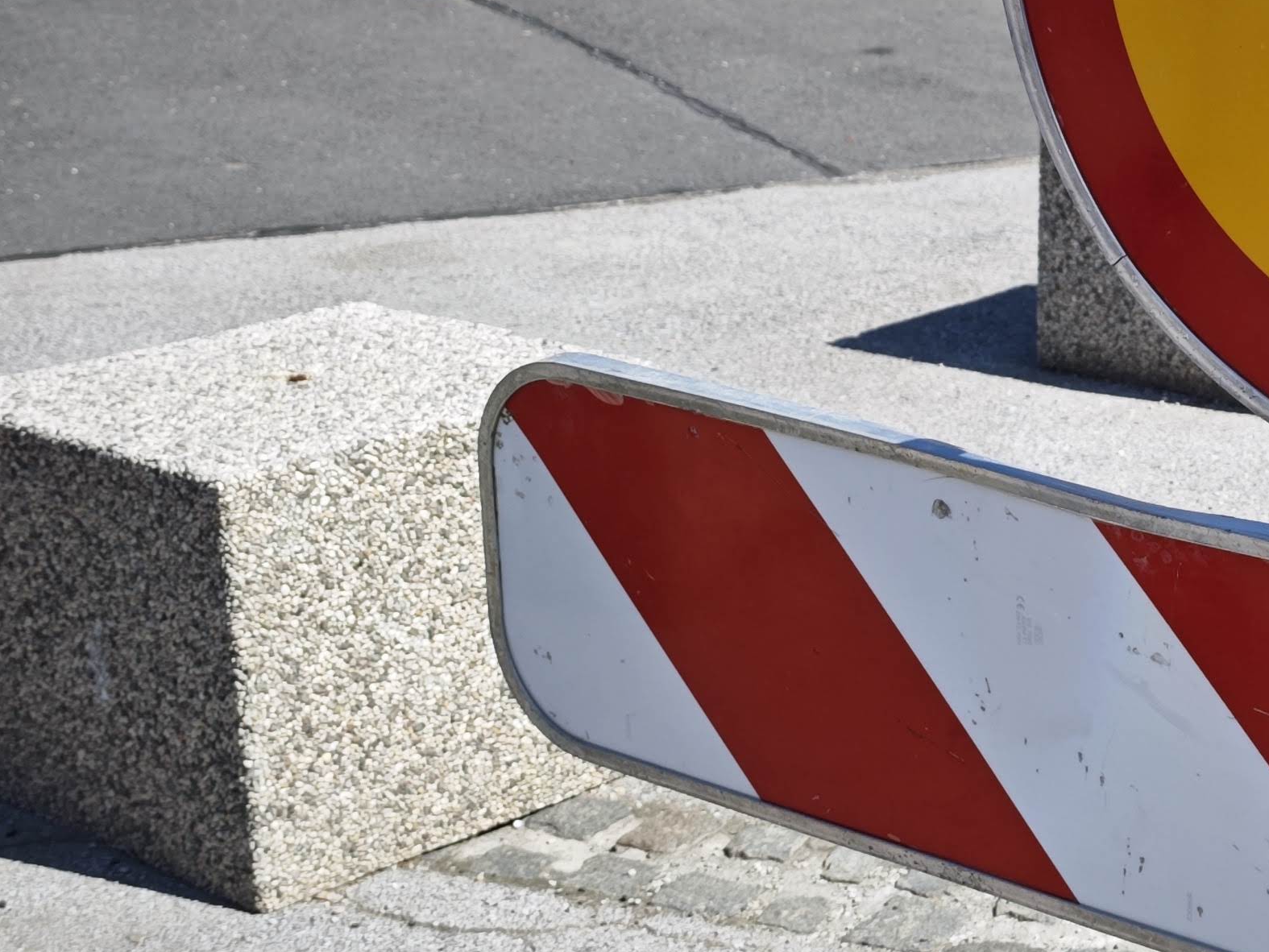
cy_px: 304
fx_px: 2860
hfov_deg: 23.2
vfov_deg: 18.8
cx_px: 1467
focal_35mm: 78
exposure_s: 1/1012
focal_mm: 8.72
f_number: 2
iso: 50
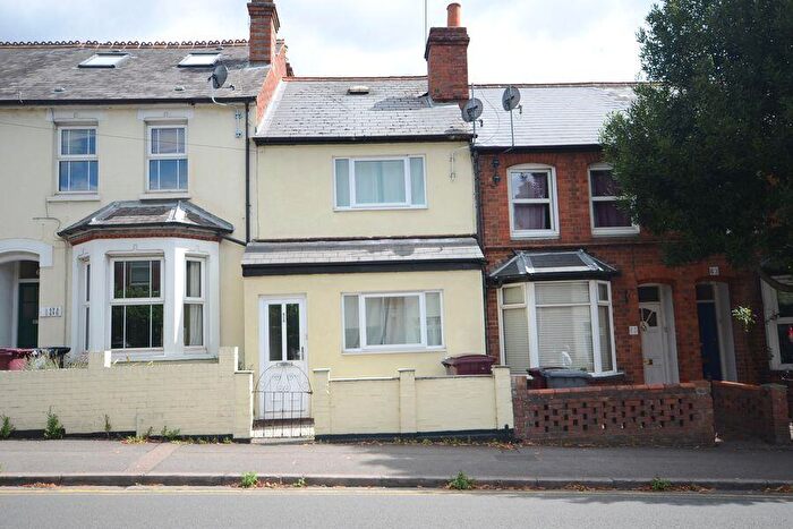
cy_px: 264
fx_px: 661
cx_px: 396
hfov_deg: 61.9
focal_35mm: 30
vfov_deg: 43.6
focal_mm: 20
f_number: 6.3
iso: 100
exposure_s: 1/160
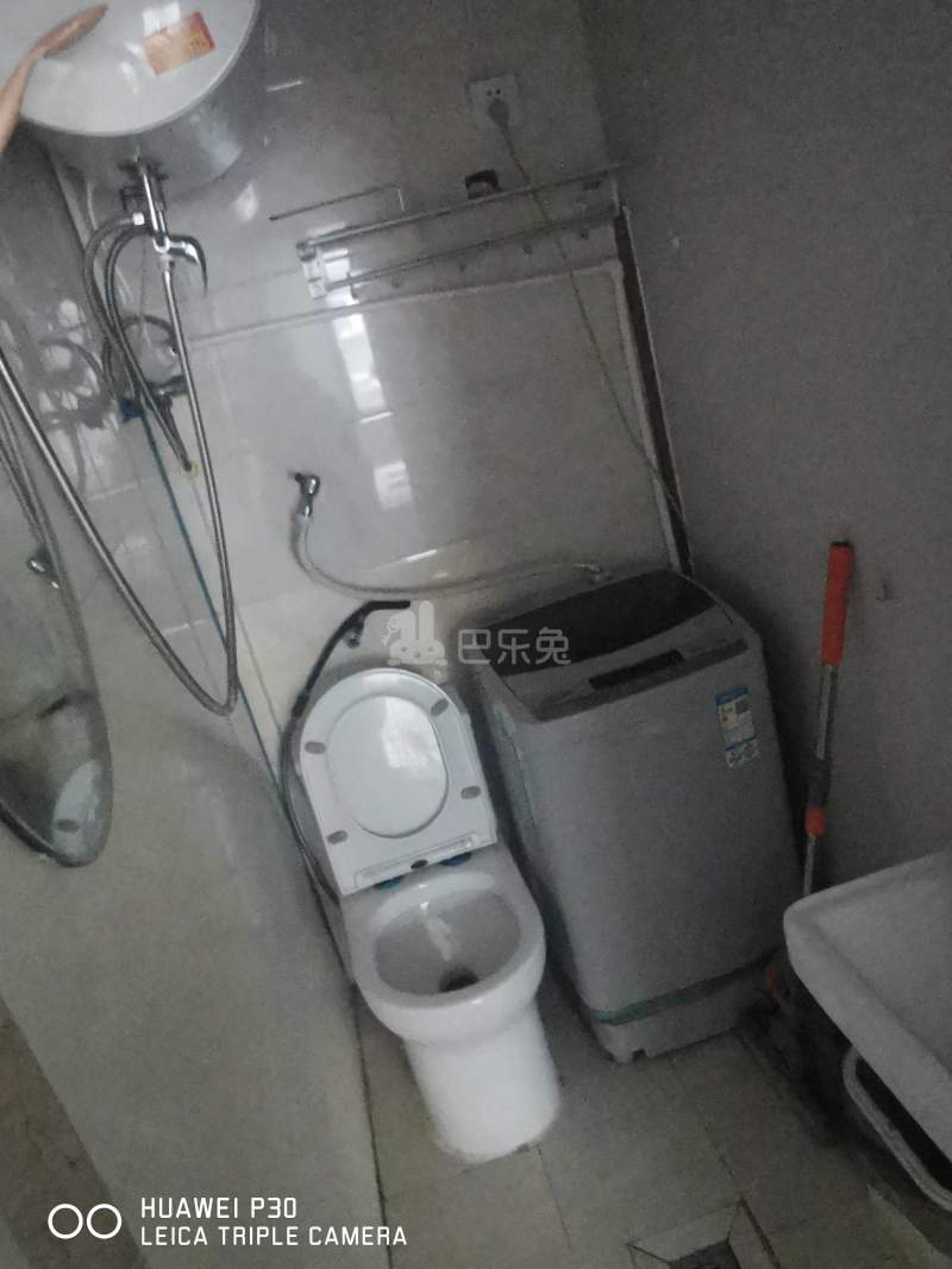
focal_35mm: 25
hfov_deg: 54.9
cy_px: 634
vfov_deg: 69.4
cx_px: 476
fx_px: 917
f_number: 2.2
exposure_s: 1/16.7
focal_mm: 2.26
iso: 1600
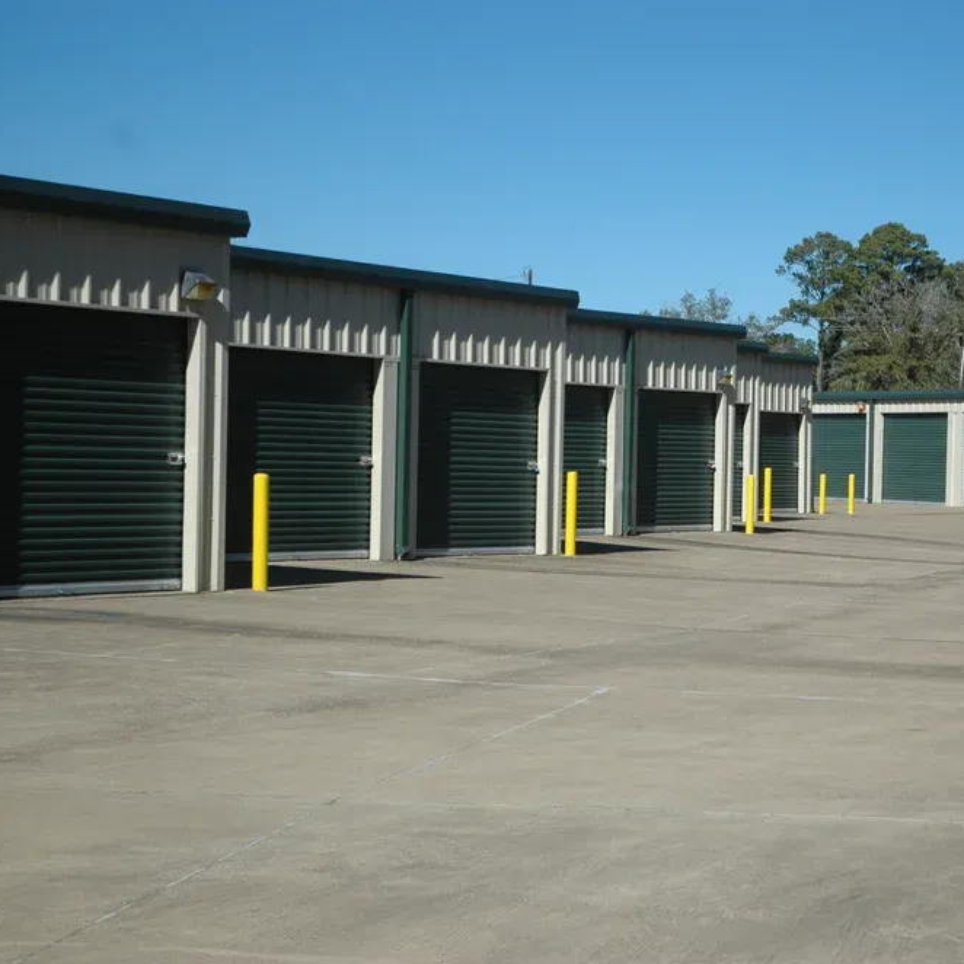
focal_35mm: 77
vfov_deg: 22.5
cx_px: 674
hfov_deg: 22.3
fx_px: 2426
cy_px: 481
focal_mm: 40
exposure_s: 1/2000
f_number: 4.5
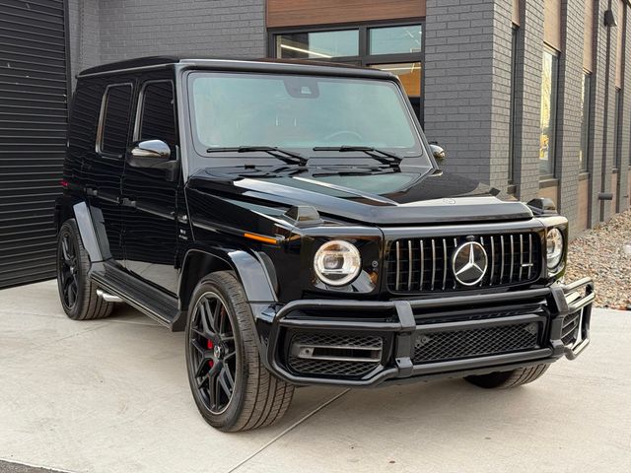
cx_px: 316
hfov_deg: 39.7
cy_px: 236
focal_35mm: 48
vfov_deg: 30.3
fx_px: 875
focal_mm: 6.76
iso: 80
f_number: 1.78
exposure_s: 1/227
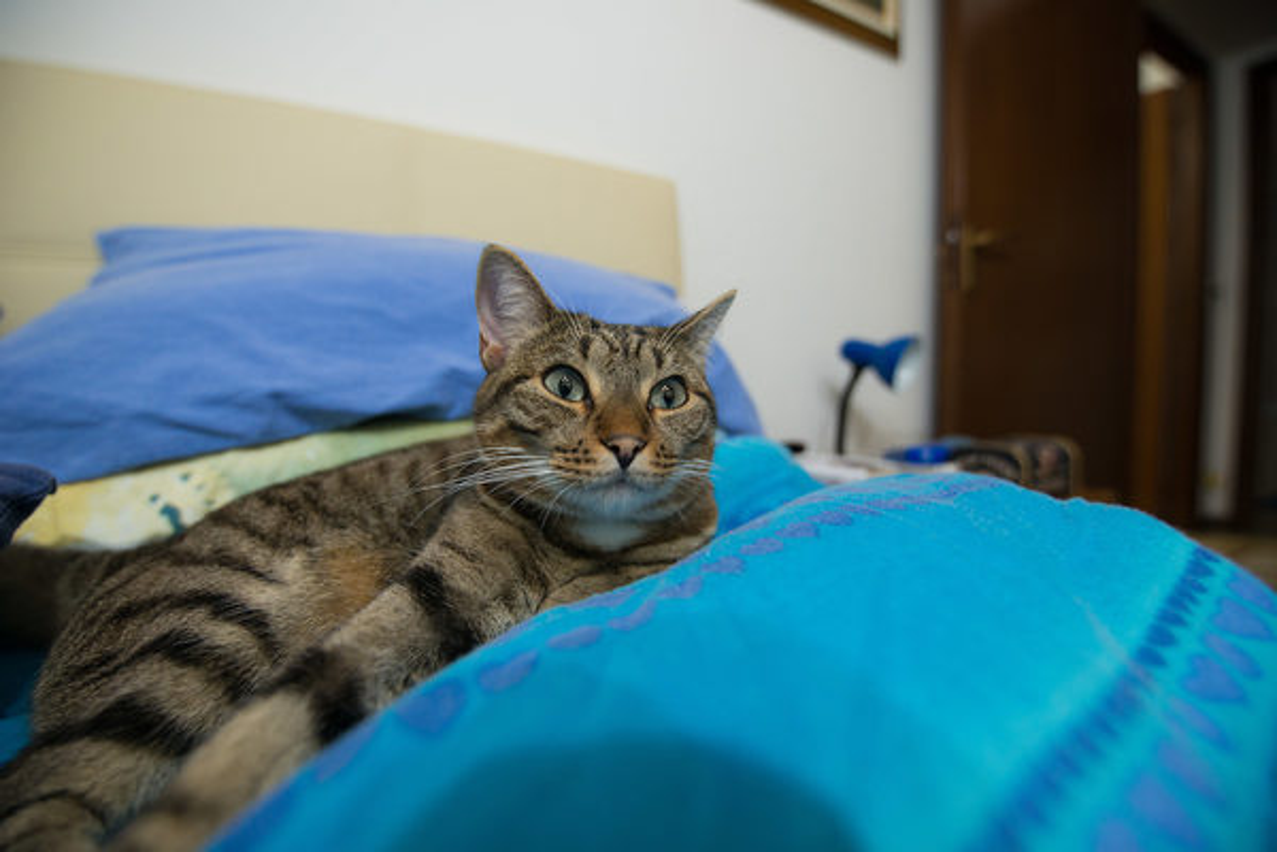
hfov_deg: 100.4
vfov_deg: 77.3
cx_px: 638
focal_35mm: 15
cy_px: 426
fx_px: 532
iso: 800
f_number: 2.8
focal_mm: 15
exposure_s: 1/50
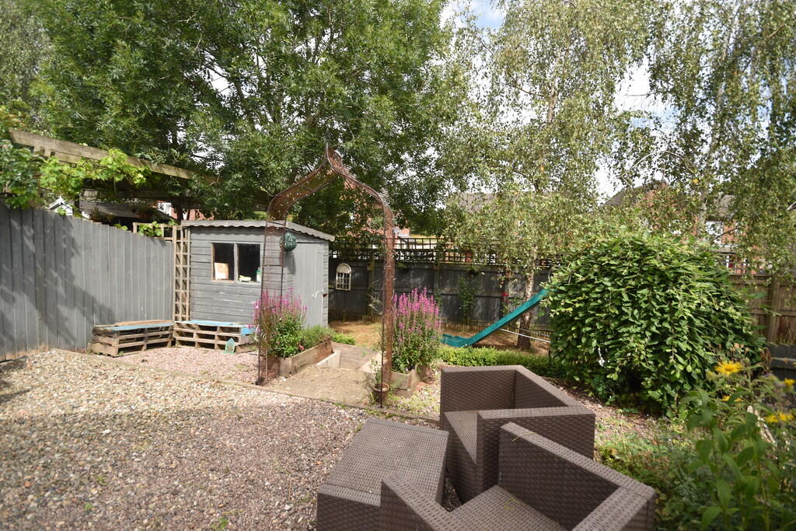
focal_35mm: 16
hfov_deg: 95.0
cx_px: 398
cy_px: 266
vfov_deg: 72.1
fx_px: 365
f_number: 6.3
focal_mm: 11
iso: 100
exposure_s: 1/200
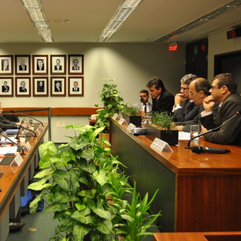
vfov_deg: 29.6
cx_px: 59
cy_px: 122
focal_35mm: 58
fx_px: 457
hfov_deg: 29.1
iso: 220
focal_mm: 30
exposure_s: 1/30
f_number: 4.2
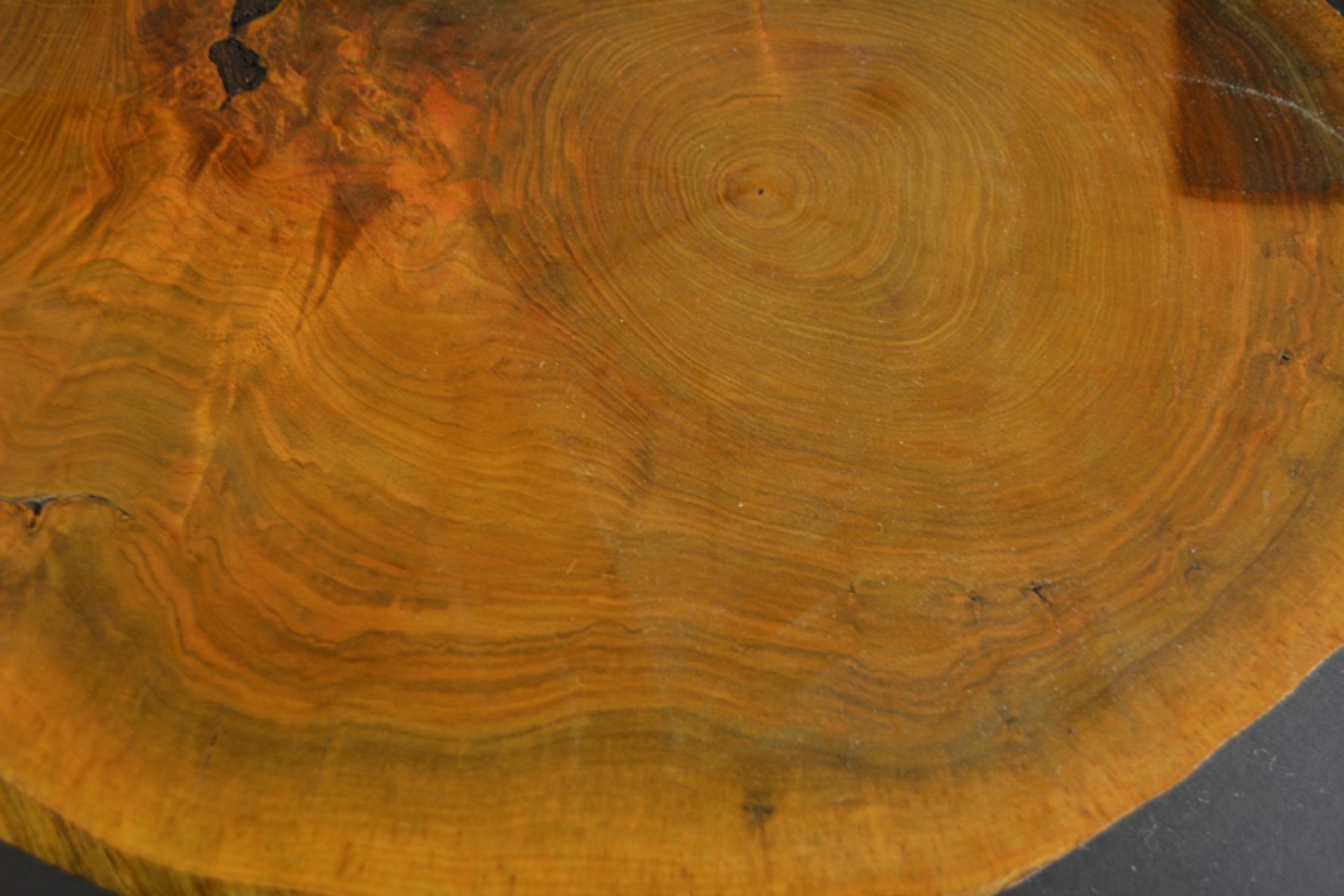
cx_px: 672
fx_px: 1344
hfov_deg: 53.1
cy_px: 448
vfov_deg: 36.9
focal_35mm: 36
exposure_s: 1/60
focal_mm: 24
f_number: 4
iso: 450
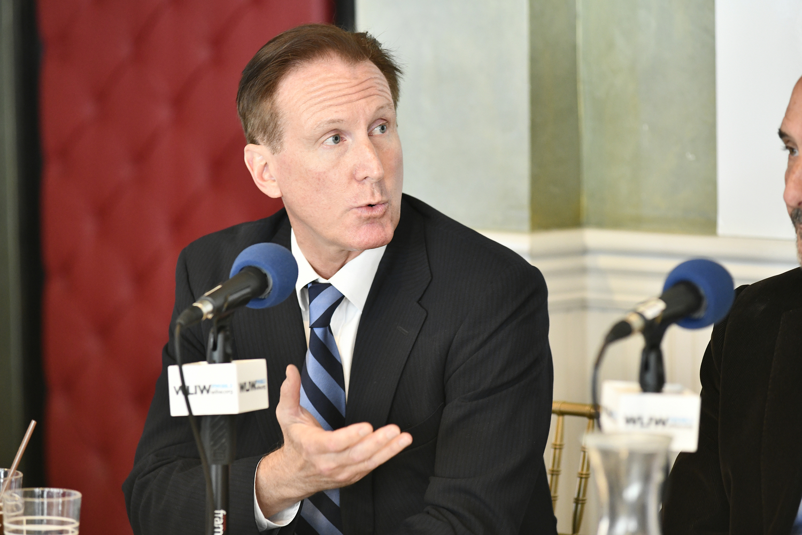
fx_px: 3453
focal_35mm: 155
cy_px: 268
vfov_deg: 8.9
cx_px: 401
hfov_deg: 13.2
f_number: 4.5
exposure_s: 1/80
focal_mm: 155
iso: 2500
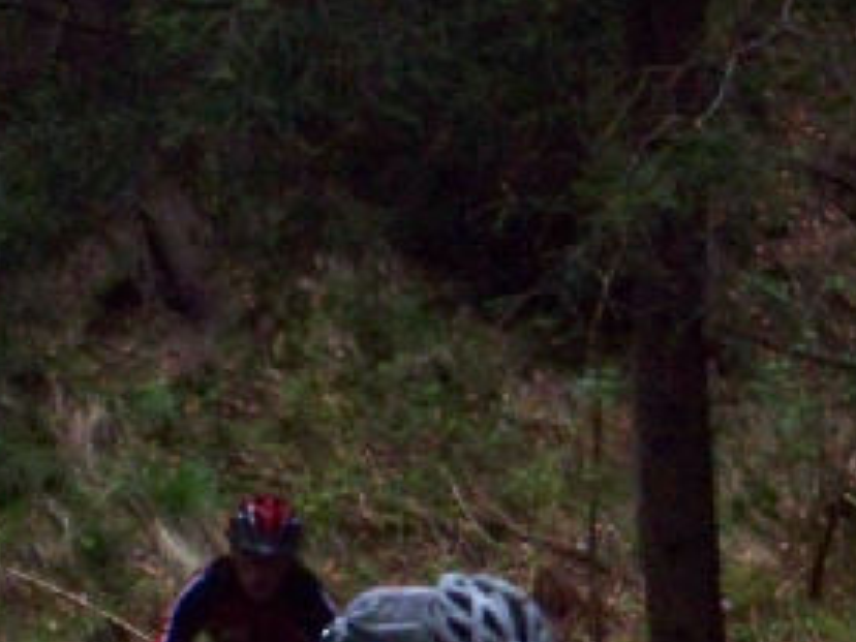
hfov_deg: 5.8
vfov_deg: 4.4
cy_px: 878
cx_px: 800
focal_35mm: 339
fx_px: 8383
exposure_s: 1/125
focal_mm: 19.2
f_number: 4.4
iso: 400
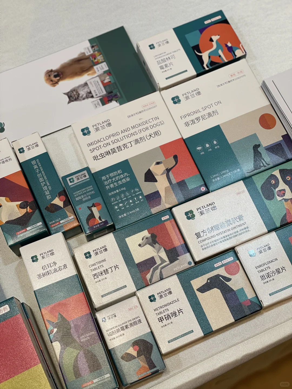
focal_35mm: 52
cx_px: 146
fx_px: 585
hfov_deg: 28.0
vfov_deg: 36.8
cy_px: 194
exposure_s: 1/100
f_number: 2
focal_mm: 6
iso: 25
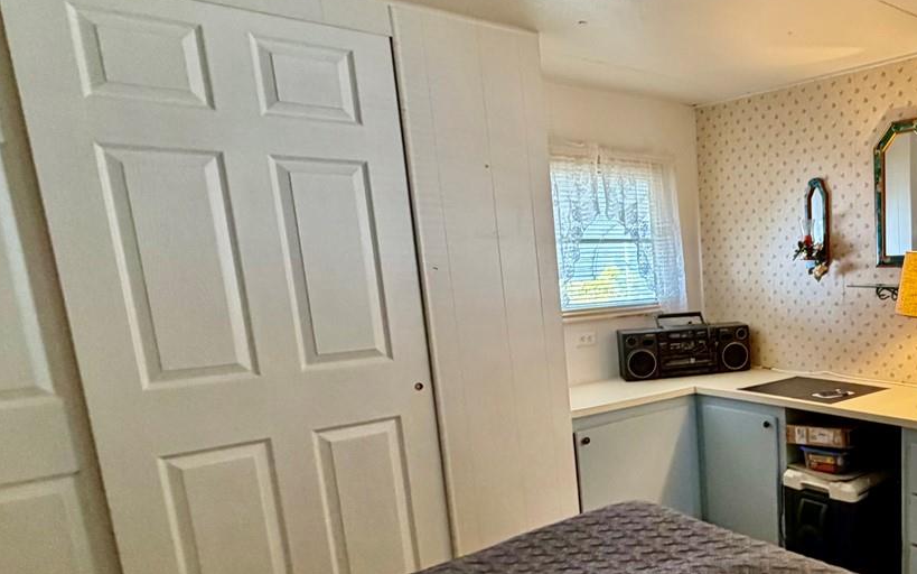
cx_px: 805
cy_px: 388
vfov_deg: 42.5
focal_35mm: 29
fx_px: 725
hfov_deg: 56.8
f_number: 2.2
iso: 250
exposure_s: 1/60
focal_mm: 2.22
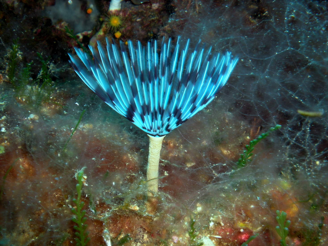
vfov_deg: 37.7
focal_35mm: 38
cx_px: 164
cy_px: 123
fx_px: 360
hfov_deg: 49.0
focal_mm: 6.3
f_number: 4.6
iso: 64
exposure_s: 1/30
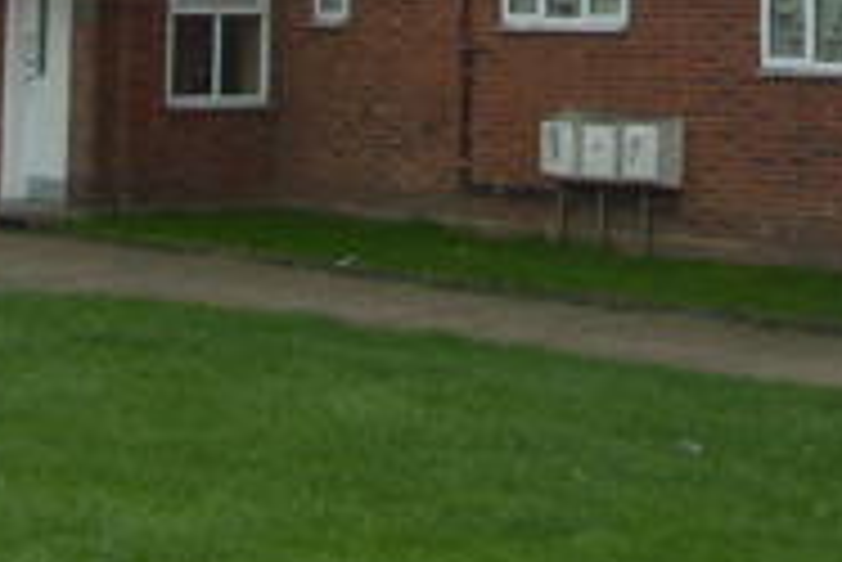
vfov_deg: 10.6
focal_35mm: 121
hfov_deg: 16.6
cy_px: -490
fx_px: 2832
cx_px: 797
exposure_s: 1/200
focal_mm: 5.7
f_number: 5.6
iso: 80
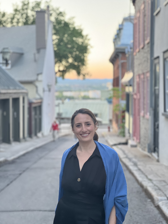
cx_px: 85
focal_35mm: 78
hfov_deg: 18.9
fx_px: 505
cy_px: 112
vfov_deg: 25.0
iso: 320
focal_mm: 9
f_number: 2.8
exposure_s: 1/40
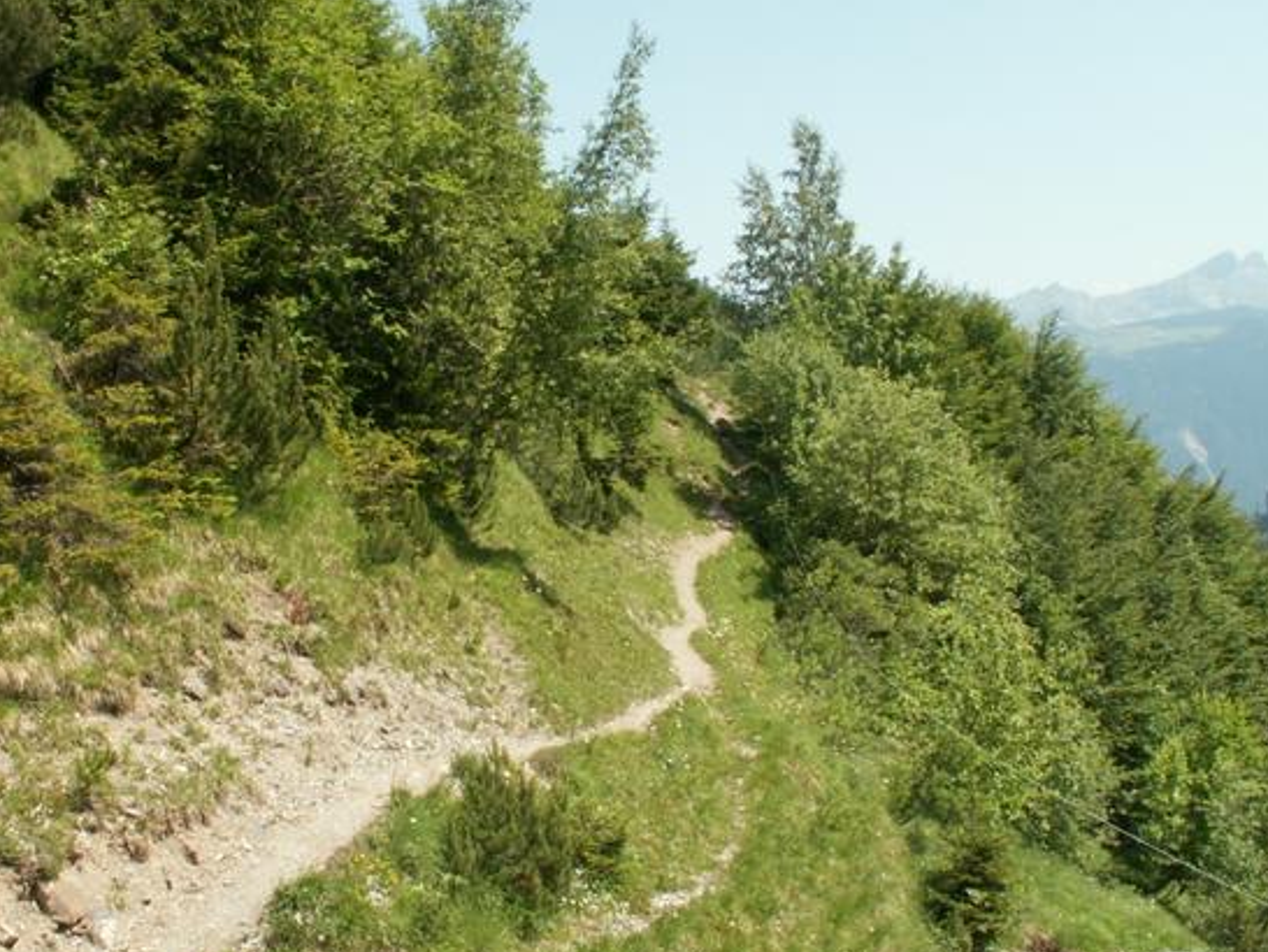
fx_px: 1503
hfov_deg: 45.7
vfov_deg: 35.2
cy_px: 464
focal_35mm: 41
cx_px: 576
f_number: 8
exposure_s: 1/80
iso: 50
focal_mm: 5.86
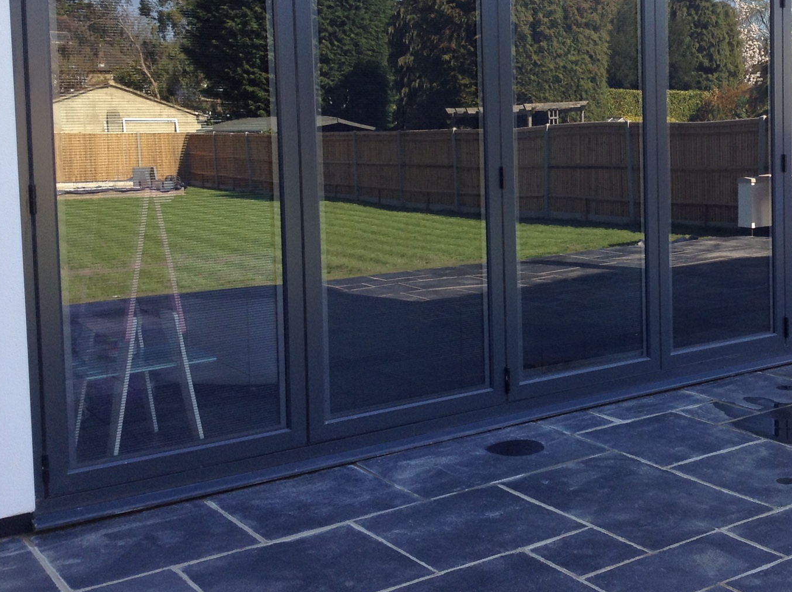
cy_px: 186
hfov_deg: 37.3
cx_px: 596
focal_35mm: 50
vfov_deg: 28.8
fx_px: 1142
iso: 25
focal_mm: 3.3
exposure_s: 1/130
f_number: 2.4
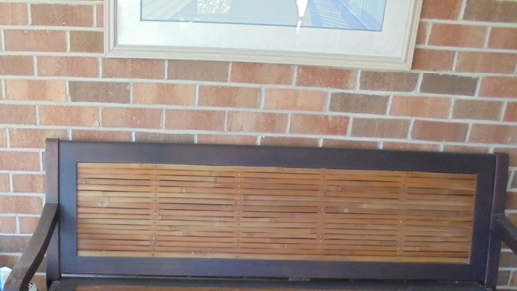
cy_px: 238
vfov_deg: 27.7
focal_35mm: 42
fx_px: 576
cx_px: 184
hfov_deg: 47.8
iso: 250
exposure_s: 1/30
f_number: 3.5
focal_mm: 4.6
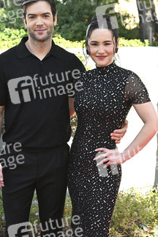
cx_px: 67
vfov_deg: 34.0
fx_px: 389
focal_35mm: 59
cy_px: 123
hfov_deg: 22.9
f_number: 5.6
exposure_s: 1/320
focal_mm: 48
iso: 640
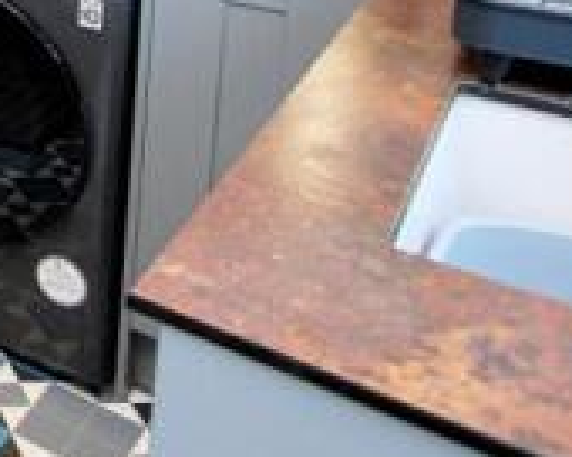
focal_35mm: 60
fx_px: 1013
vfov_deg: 21.9
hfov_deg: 22.8
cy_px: -192
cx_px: -373
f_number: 4.5
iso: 800
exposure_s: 1/100
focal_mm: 11
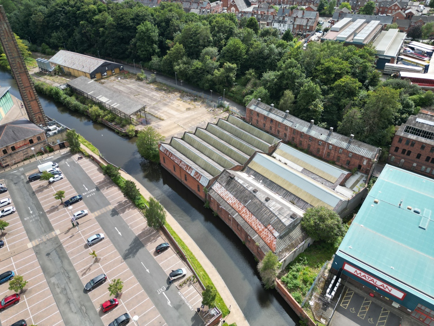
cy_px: 163
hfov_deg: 71.6
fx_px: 301
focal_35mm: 24
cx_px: 217
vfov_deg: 56.8
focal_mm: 6.72
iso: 140
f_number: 1.7
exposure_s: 1/1600
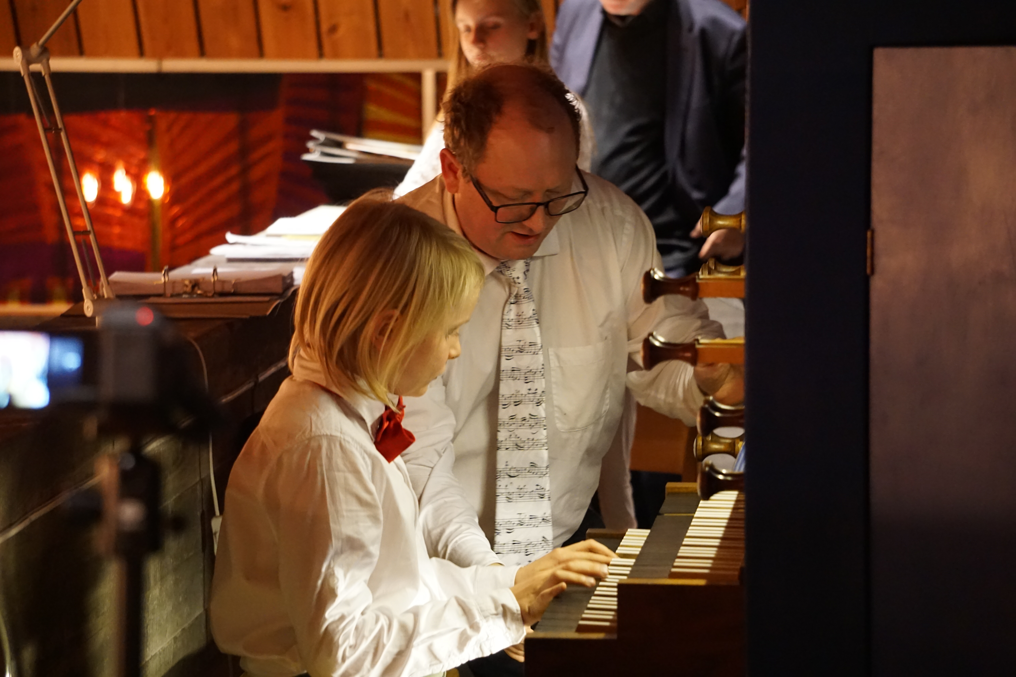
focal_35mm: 144
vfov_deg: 9.5
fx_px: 4064
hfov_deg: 14.3
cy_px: 338
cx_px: 508
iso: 3200
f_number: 5.6
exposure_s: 1/30
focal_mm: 96
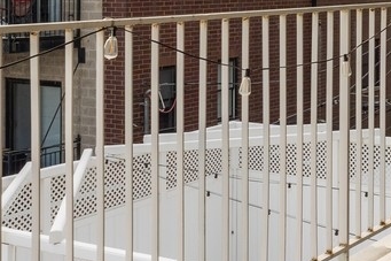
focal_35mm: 75
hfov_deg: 24.3
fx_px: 814
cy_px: -33
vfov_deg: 17.5
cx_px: 477
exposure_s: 1/500
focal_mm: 16
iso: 320
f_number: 8
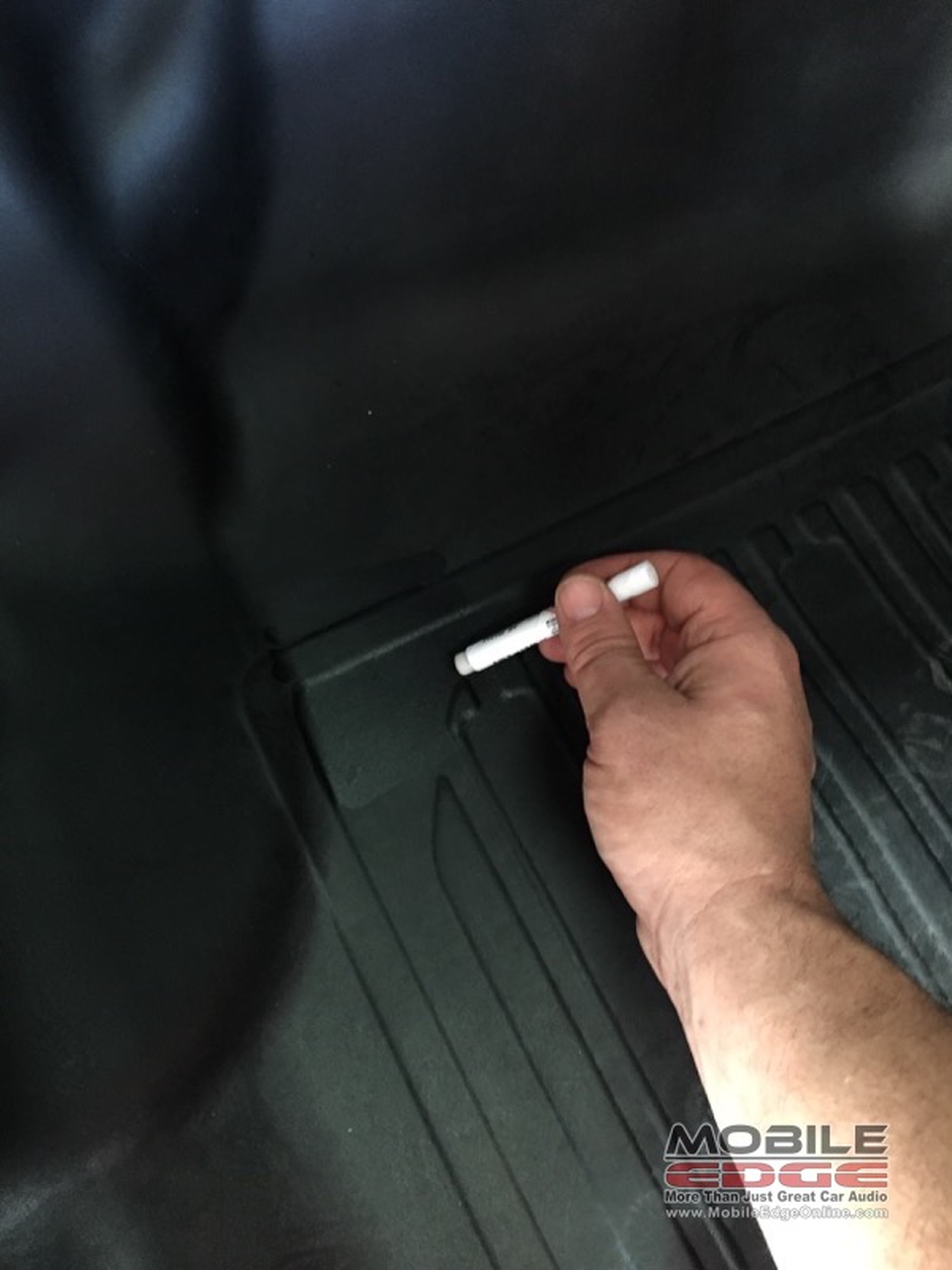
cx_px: 476
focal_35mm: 29
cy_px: 635
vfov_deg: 61.7
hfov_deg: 48.2
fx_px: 1063
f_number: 2.2
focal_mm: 4.15
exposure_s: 1/15
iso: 250
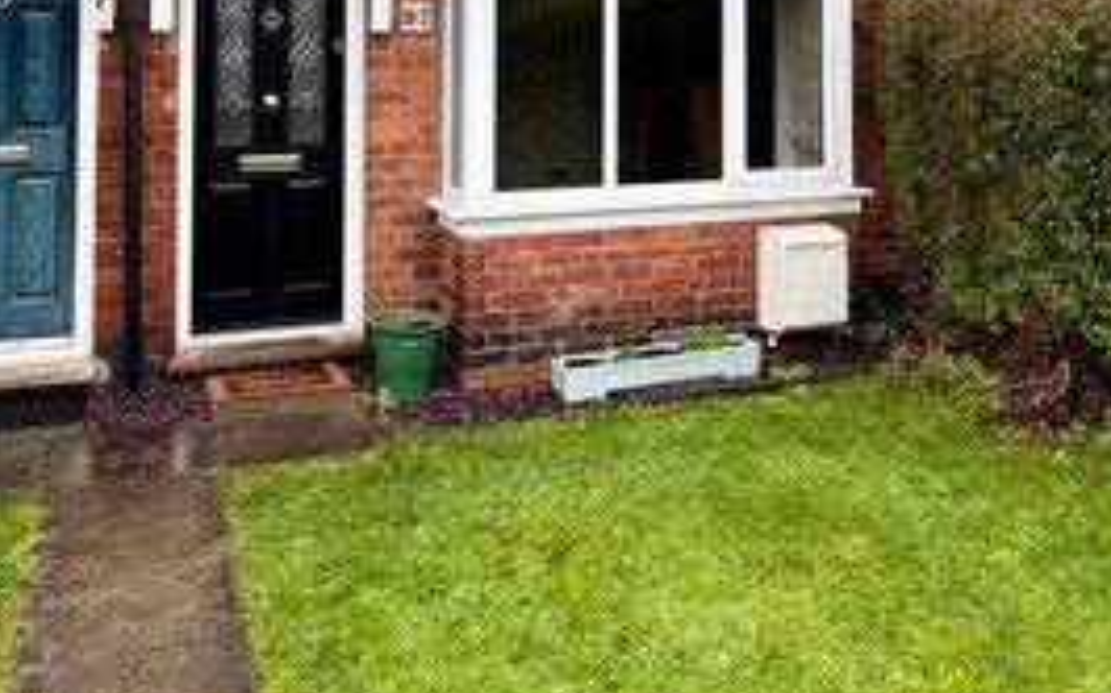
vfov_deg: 30.2
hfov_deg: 50.3
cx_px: 610
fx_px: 1180
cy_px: -19
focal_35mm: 39
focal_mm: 2.22
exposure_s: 1/99
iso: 80
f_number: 2.2
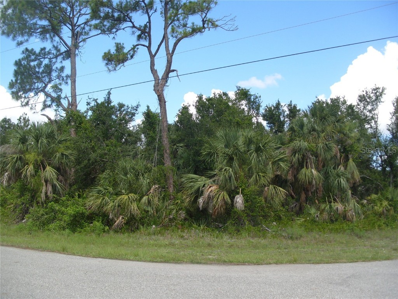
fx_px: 402
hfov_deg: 52.6
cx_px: 199
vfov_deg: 40.7
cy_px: 150
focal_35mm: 35
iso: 80
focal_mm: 7.8
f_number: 2.8
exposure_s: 1/1000
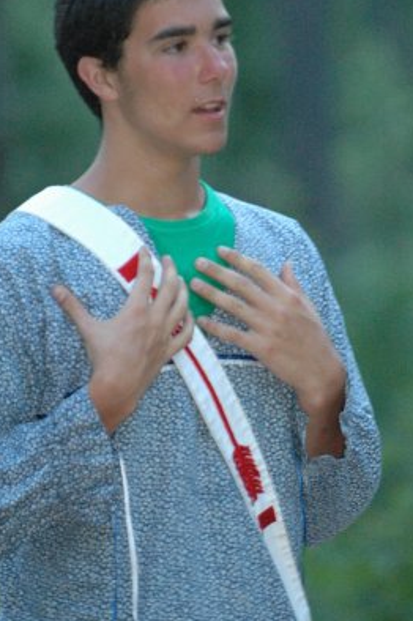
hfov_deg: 3.0
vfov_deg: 4.5
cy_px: 241
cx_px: 207
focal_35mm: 457
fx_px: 7877
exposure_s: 1/50
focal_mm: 200
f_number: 2.8
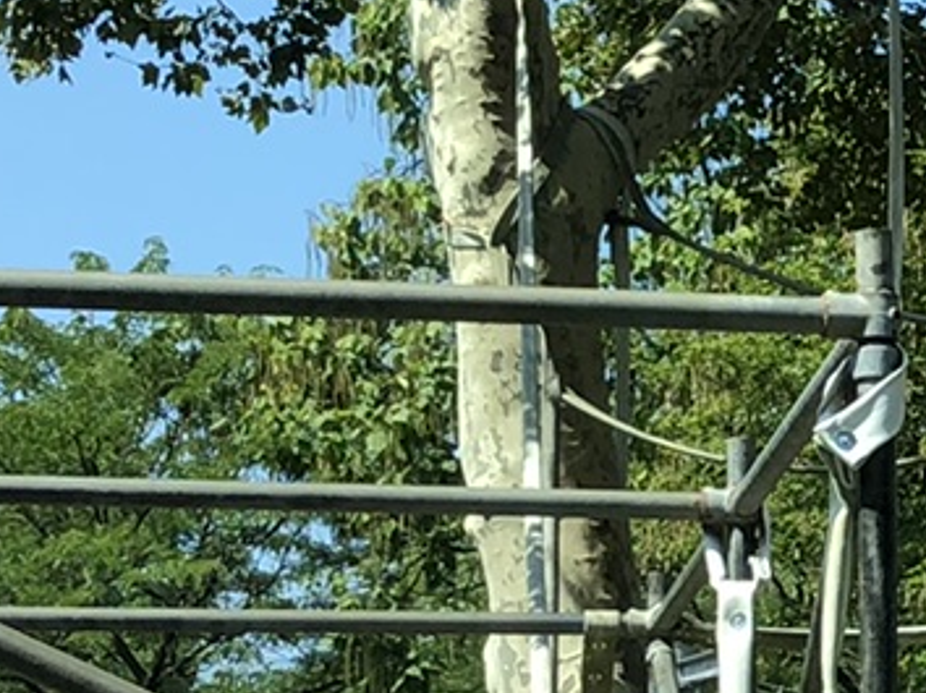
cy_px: 677
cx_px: 1530
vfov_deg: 9.1
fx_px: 4331
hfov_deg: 11.5
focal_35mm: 162
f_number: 1.8
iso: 20
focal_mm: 3.99
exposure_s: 1/685
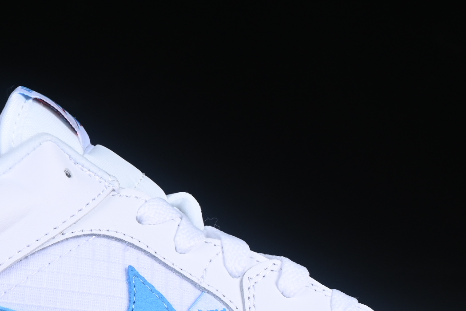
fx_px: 2575
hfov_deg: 10.3
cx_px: 156
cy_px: 273
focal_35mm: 199
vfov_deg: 6.9
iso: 160
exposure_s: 1/100
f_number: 8
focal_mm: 50
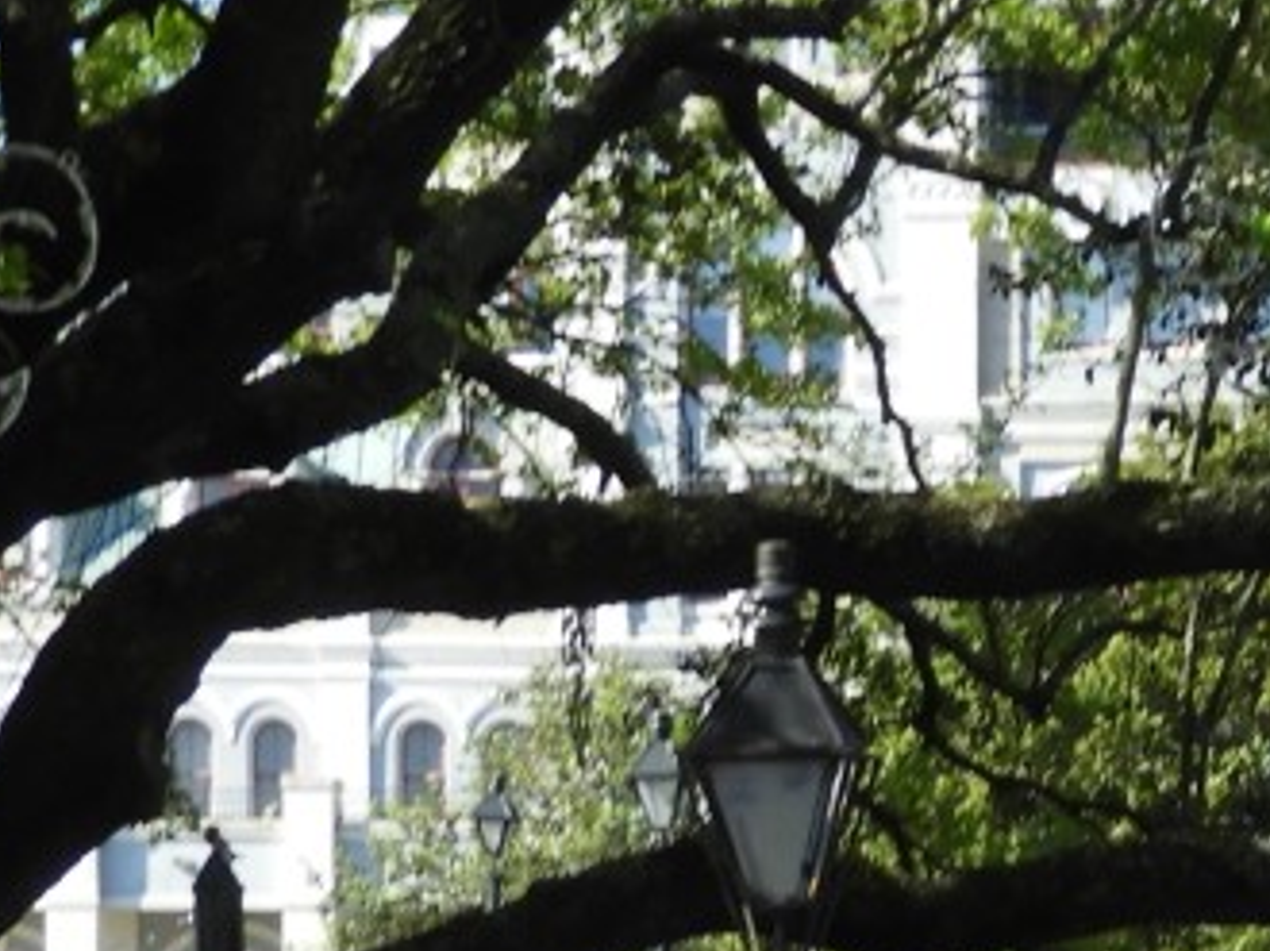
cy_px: 1663
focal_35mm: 262
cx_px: 2040
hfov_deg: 7.4
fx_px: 9605
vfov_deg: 5.6
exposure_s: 1/320
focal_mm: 10.7
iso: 100
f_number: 4.2
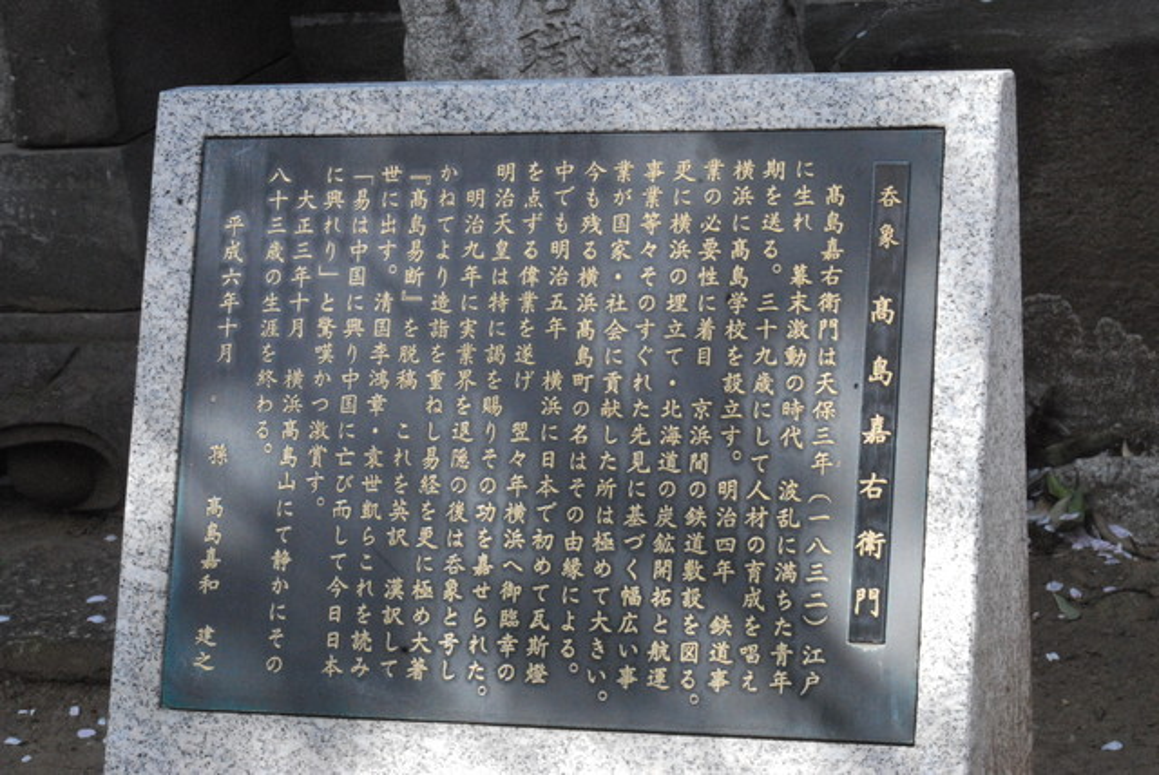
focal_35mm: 112
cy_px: 388
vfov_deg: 12.2
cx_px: 580
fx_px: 3625
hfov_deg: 18.2
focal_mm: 75
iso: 1600
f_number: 22
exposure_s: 1/80
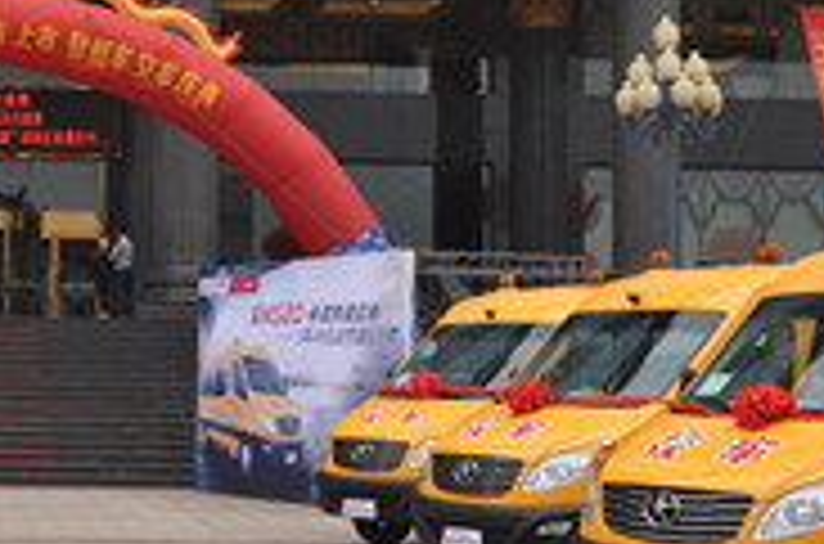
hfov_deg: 21.8
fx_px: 2055
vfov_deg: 15.1
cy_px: 339
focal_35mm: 90
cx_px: -5
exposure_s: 1/100
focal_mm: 22
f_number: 10
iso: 200
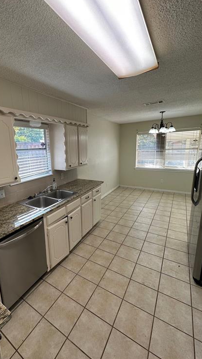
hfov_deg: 65.9
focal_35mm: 16
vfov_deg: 99.3
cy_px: 176
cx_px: 74
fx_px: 152
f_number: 2.2
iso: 64
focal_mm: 2.22
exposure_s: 1/120
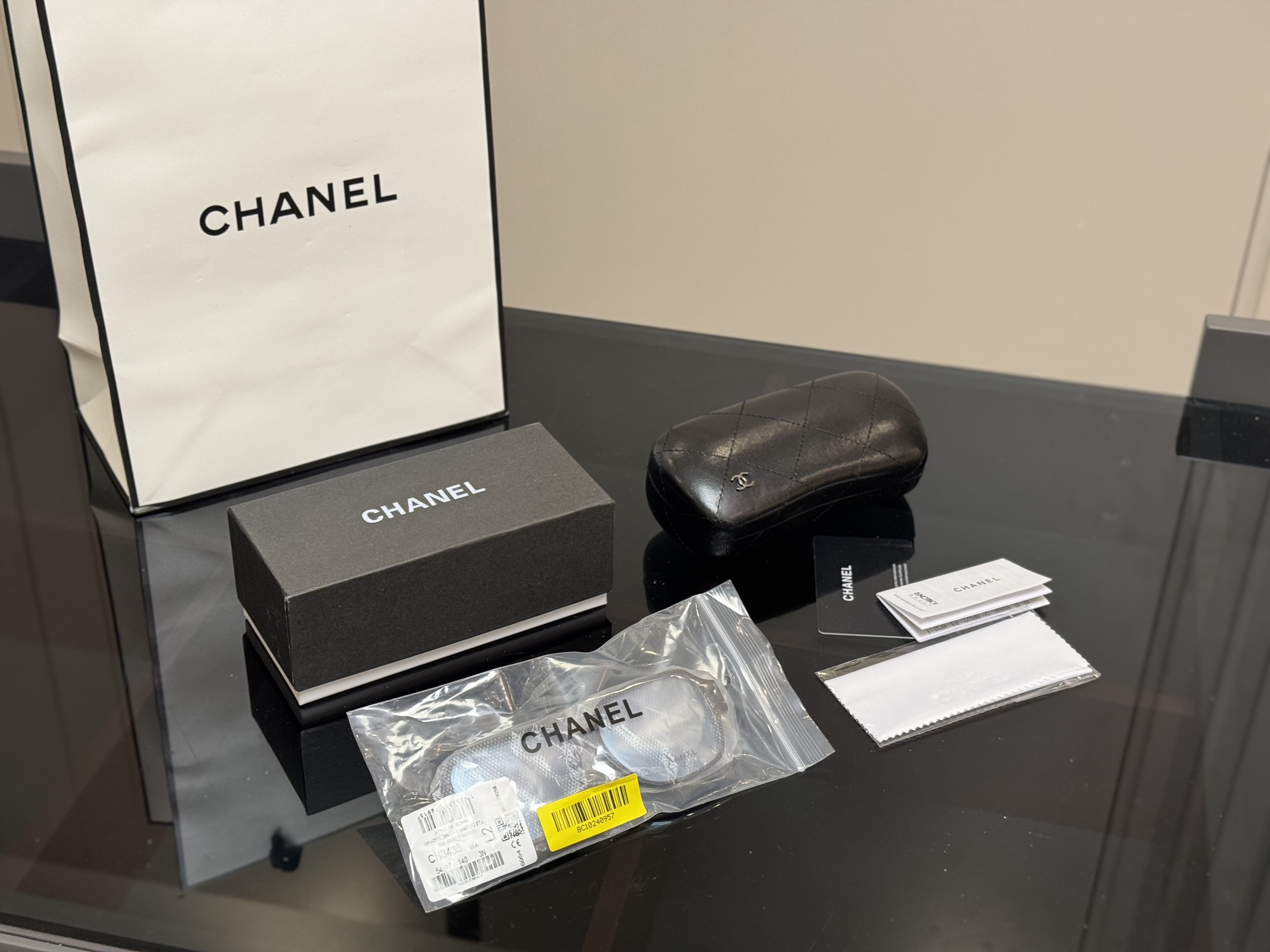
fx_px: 1761
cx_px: 635
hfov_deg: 39.7
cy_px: 476
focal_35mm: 48
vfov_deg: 30.3
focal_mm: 6.76
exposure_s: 1/63
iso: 100
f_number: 1.78
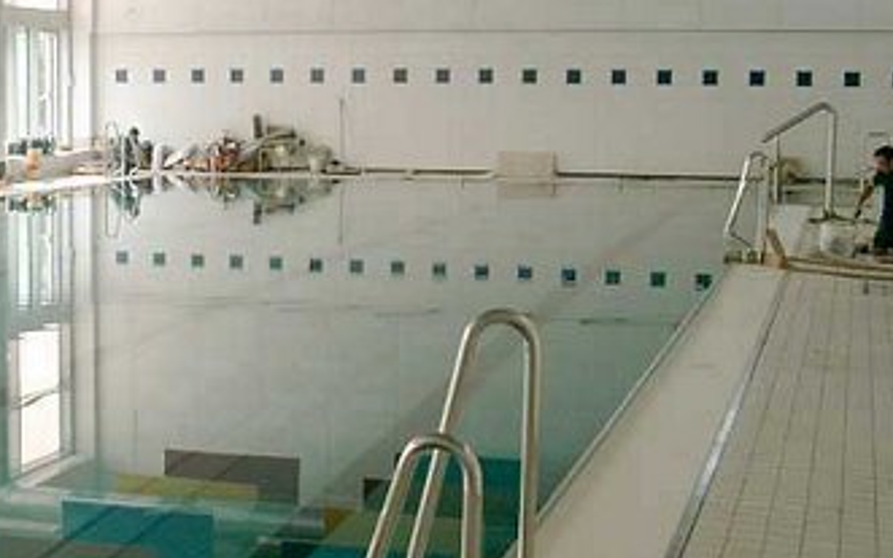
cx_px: 173
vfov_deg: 18.3
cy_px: 369
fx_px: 1728
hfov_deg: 28.3
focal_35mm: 71
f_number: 2.6
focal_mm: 7.6
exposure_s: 1/200
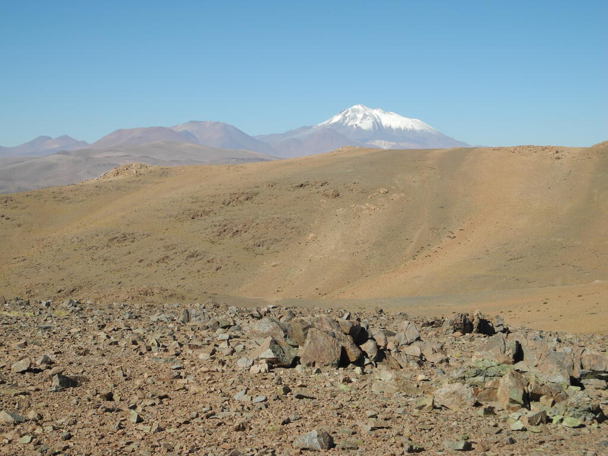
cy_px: 228
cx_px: 304
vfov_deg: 19.4
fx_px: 1335
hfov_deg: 25.7
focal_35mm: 76
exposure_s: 1/1250
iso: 100
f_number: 4
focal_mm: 16.3
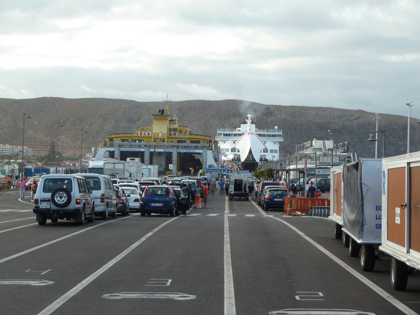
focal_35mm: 78
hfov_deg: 25.0
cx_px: 210
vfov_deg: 18.9
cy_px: 158
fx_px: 946
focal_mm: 12.8
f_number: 4.2
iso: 80
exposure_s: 1/160
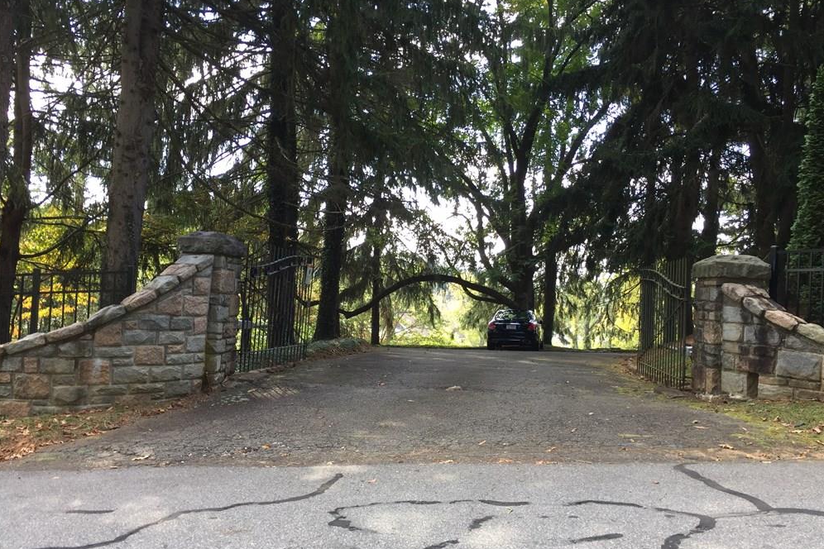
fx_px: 710
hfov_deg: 60.3
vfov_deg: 42.3
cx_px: 419
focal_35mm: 31
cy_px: 281
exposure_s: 1/120
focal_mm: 4.15
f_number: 2.2
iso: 40
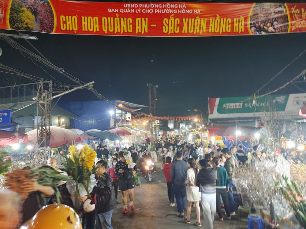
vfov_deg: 53.1
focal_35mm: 26
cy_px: 114
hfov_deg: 67.3
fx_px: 230
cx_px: 153
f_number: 1.8
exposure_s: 1/17
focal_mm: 5.58
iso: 300
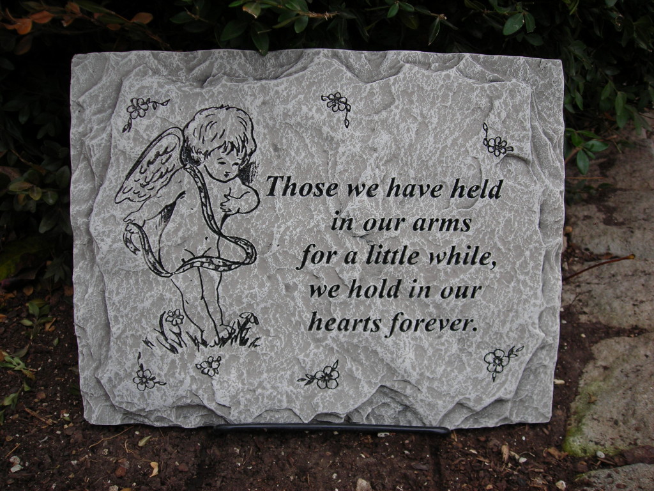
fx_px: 718
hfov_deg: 49.0
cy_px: 246
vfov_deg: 37.7
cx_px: 327
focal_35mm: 38
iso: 50
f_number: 3.2
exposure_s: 1/42.5
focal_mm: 6.3
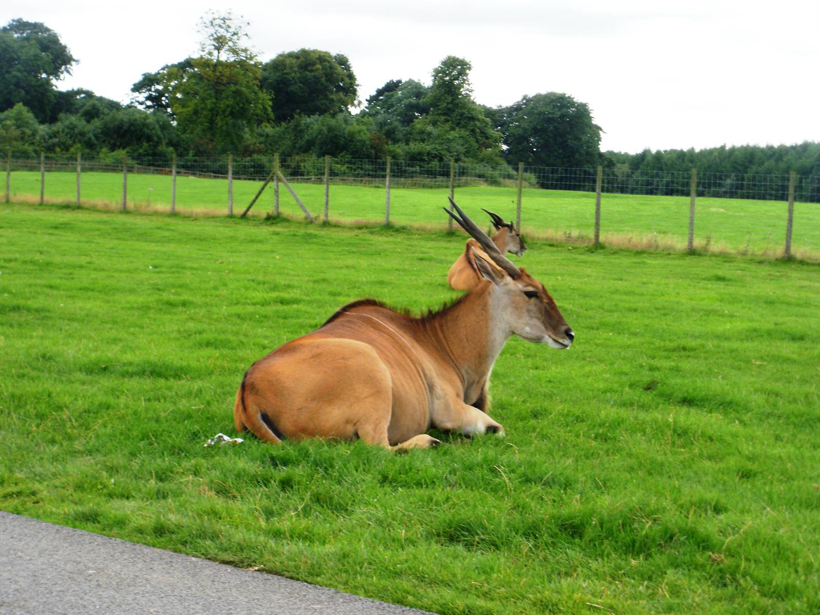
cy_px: 308
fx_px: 1919
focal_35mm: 81
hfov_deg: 24.1
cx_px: 410
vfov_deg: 18.2
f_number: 4.8
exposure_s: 1/125
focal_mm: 14.2
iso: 100
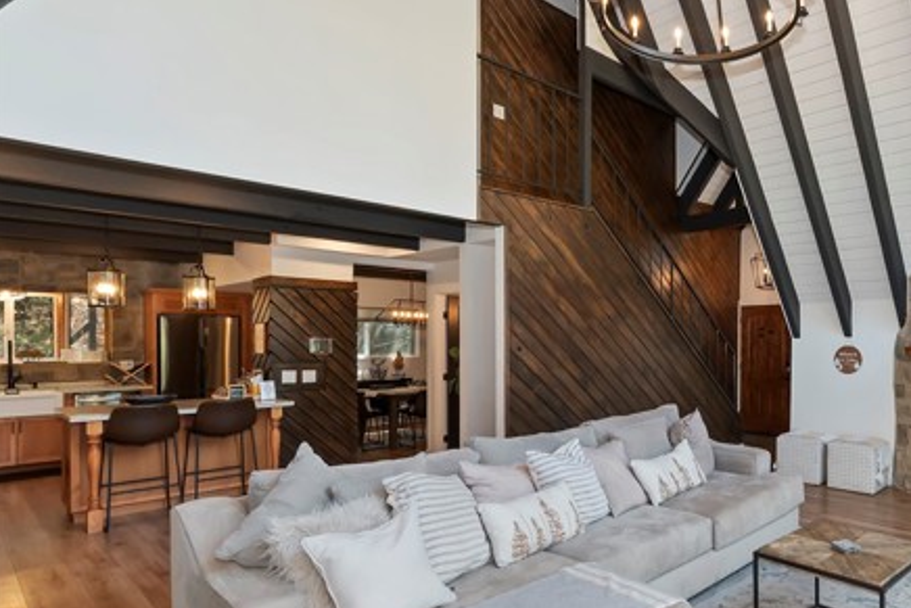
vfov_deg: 57.1
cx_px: 662
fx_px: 557
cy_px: 342
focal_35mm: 22
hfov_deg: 74.0
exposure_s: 1/30
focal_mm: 10
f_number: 8
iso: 400
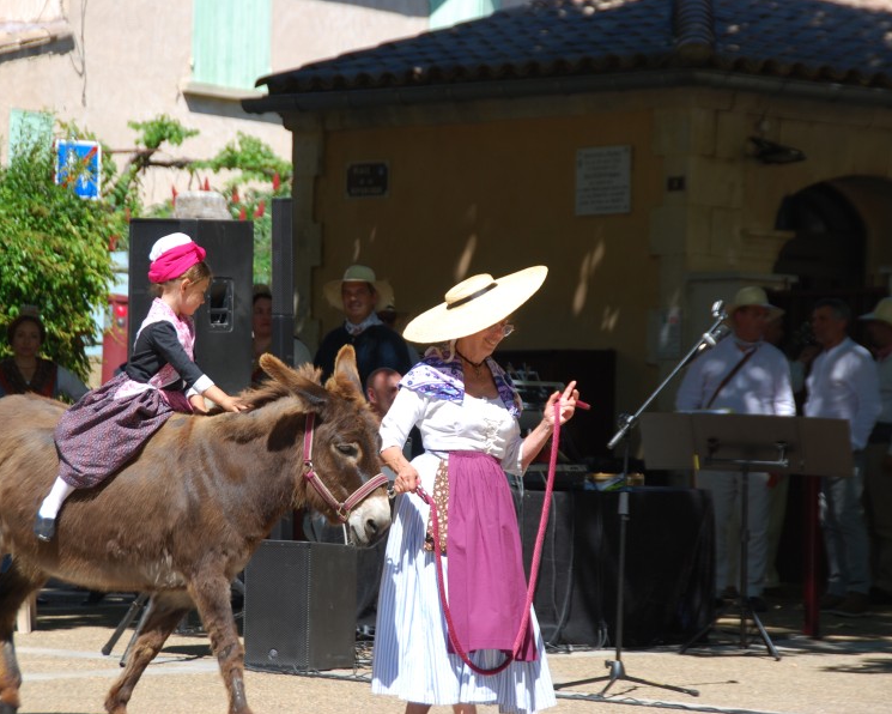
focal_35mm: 203
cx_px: 412
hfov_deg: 9.5
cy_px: 357
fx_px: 5359
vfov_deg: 7.6
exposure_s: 1/200
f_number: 7.1
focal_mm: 120
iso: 100
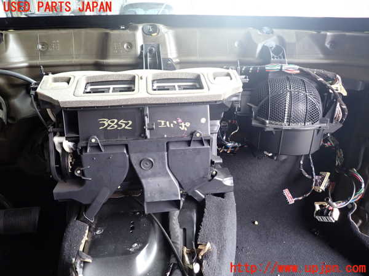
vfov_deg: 54.9
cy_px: 138
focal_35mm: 25
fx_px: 266
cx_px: 184
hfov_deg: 69.4
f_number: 2
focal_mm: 4.5
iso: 200
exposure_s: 1/30
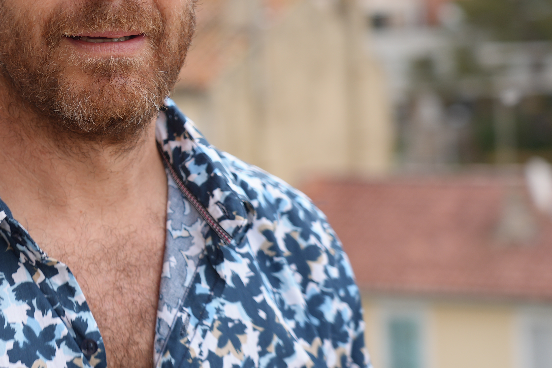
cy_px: 80
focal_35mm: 134
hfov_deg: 15.1
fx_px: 2055
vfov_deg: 10.2
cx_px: 43
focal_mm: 63
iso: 100
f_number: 4
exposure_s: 1/160
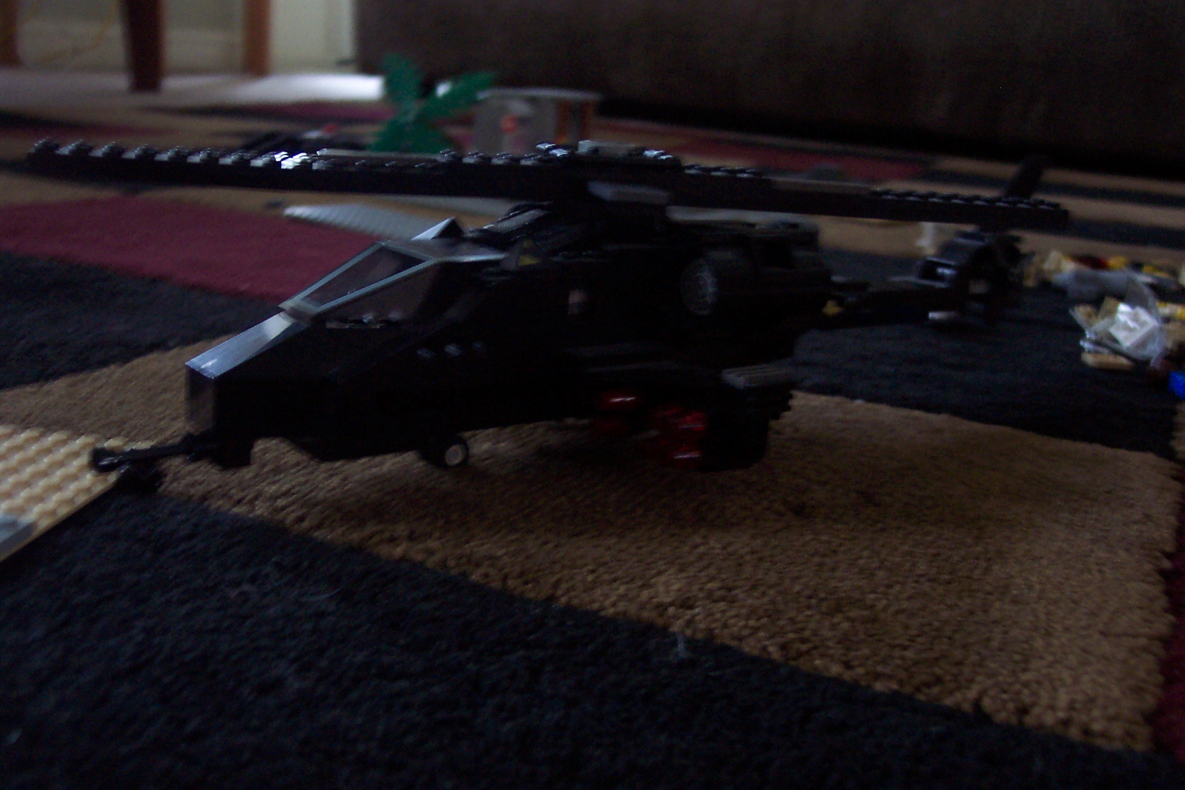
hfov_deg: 50.7
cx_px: 592
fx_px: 1251
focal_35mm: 38
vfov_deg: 35.1
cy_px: 395
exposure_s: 1/8
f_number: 2.8
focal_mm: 8
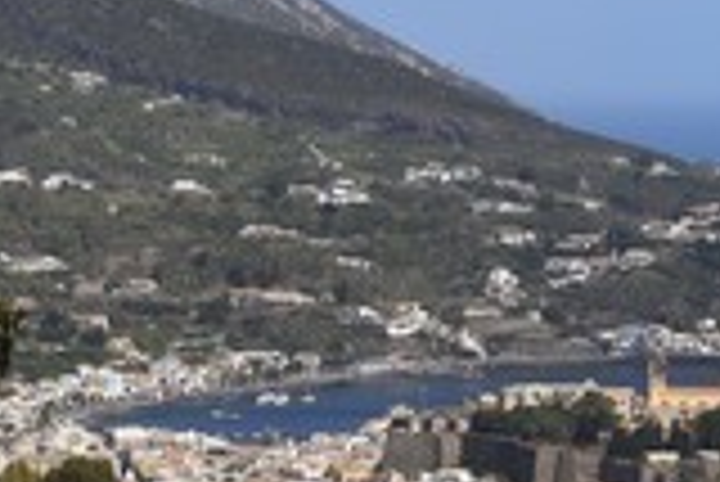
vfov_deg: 5.3
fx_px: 5245
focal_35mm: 262
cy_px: 351
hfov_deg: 7.9
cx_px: 328
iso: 200
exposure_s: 1/250
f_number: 14
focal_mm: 100
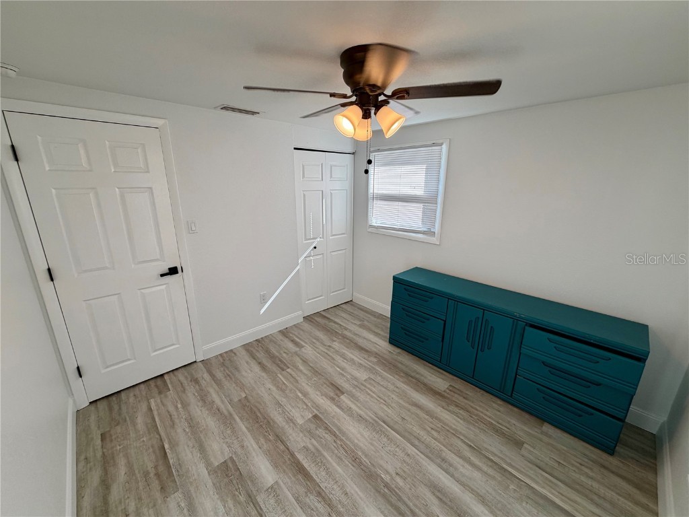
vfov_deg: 85.7
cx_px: 344
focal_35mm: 14
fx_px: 279
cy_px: 258
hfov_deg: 102.1
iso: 50
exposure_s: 1/121
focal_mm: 2.22
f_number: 2.2
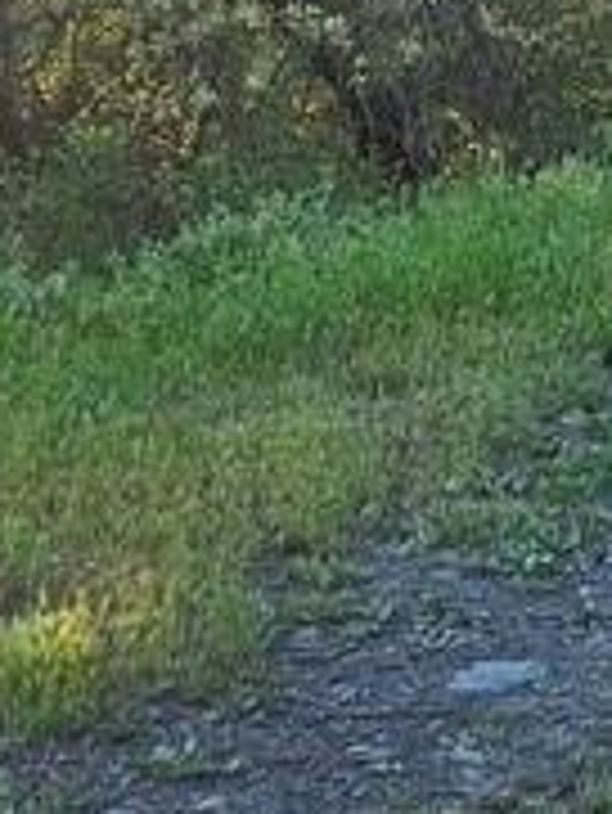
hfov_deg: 10.4
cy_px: -67
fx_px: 3061
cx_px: 1282
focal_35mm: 130
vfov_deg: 14.8
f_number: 1.8
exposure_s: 1/260
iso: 25
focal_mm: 5.4
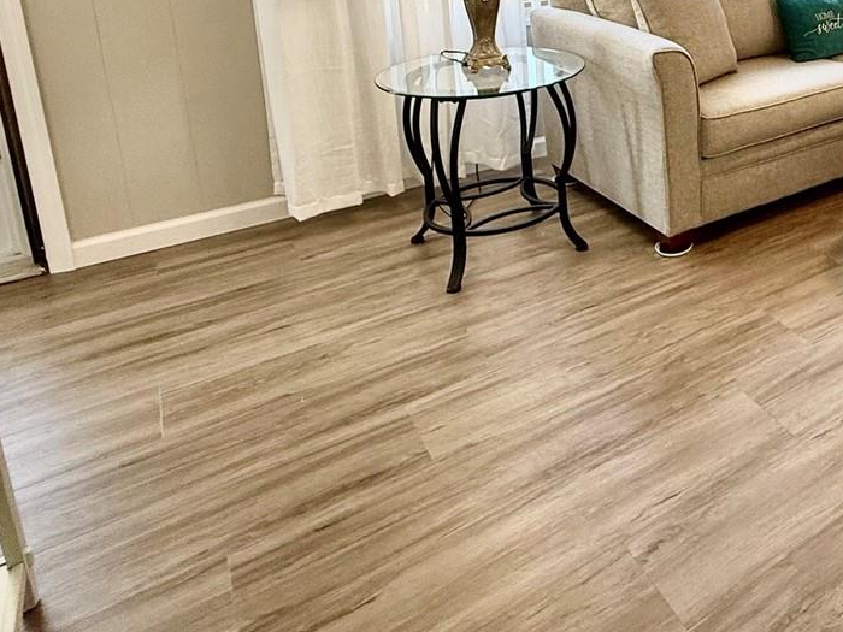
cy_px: 25
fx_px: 779
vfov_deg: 39.8
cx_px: 835
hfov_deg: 47.6
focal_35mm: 32
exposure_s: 1/120
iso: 80
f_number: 2.2
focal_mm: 2.22
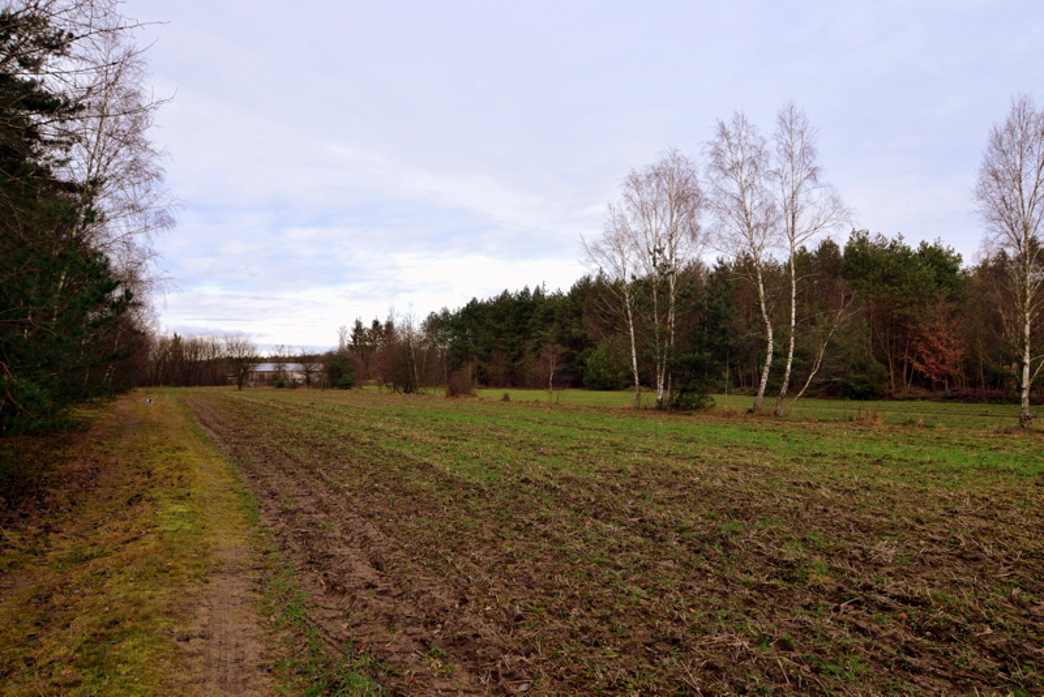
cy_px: 348
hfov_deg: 73.7
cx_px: 522
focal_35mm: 24
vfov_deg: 53.2
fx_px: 696
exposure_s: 1/200
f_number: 6.3
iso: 200
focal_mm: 16
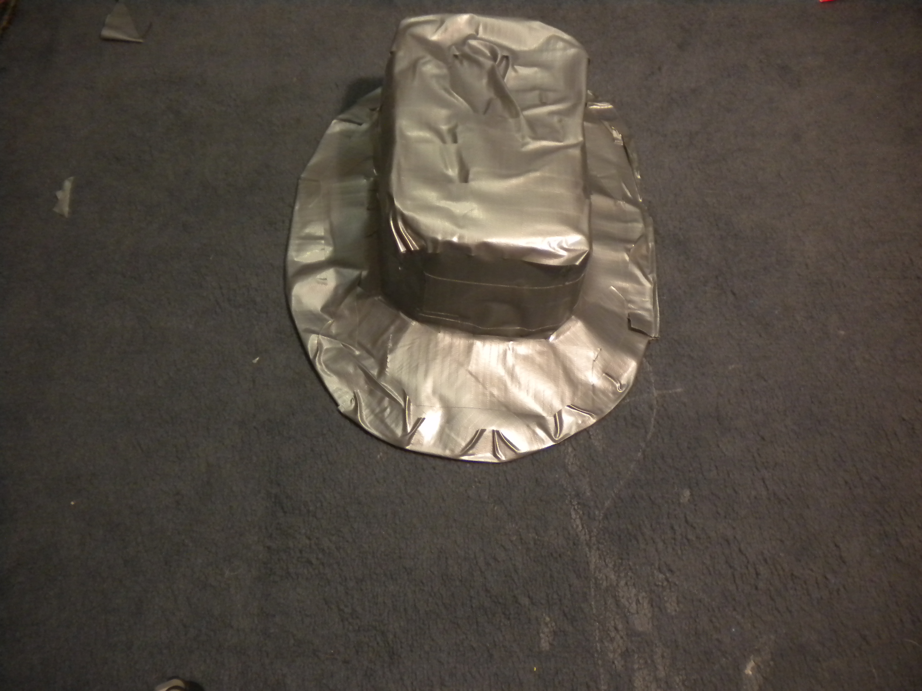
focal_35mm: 35
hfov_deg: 52.6
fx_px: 932
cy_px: 346
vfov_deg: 40.7
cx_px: 461
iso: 400
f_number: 3.1
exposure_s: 1/9.9
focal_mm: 6.3
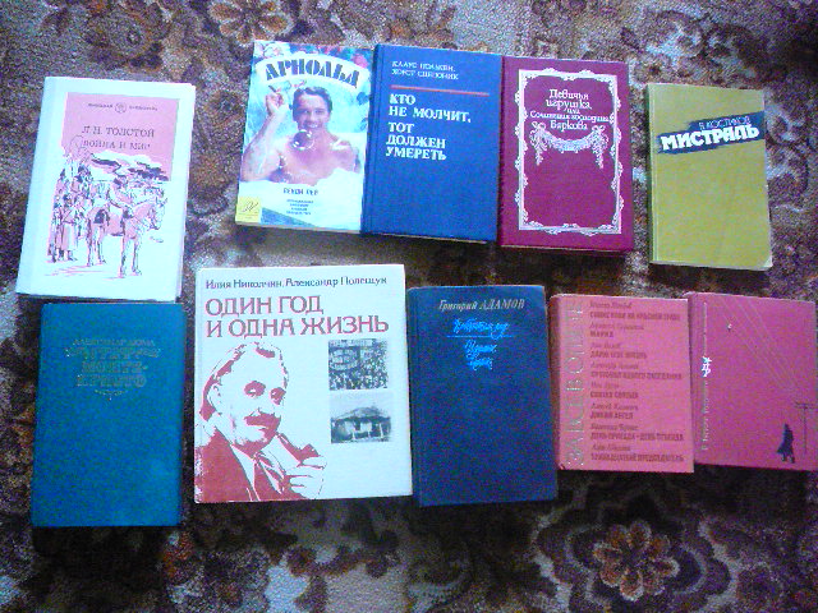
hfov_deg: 52.6
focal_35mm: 35
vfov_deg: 40.7
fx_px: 827
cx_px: 409
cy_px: 306
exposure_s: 1/15
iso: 800
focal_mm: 5.2
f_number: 2.8
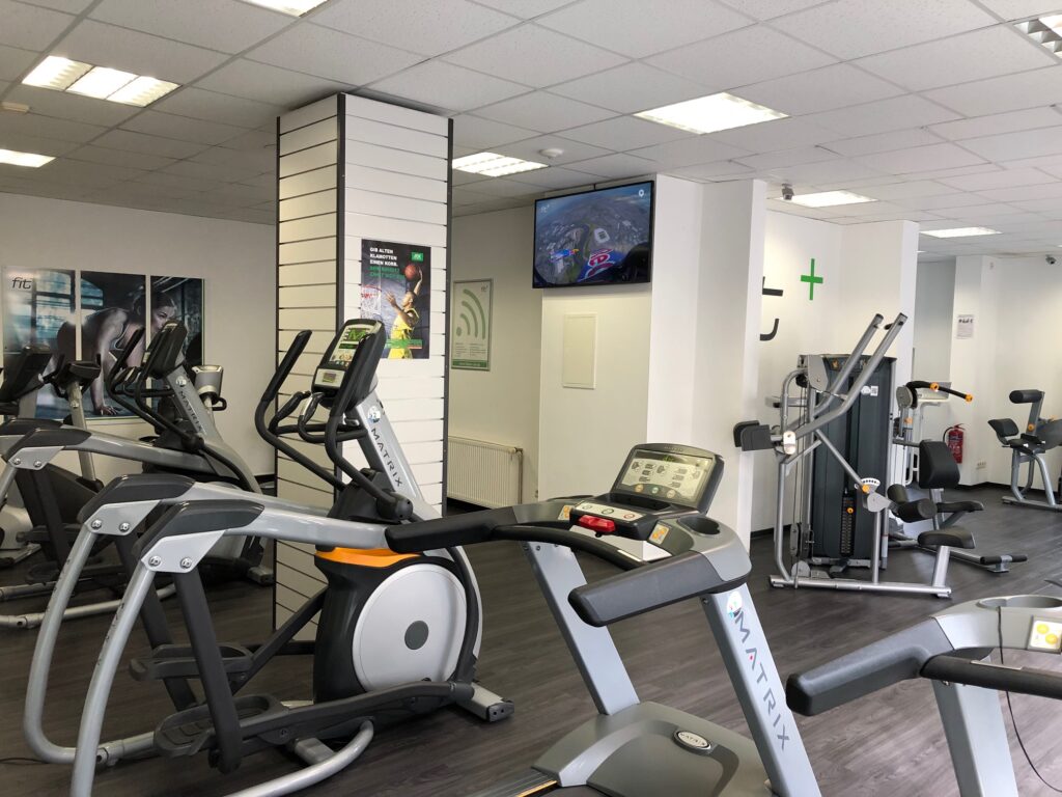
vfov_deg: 49.7
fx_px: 859
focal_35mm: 28
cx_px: 531
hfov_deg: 63.4
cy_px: 398
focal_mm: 3.99
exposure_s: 1/25
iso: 32
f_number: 1.8
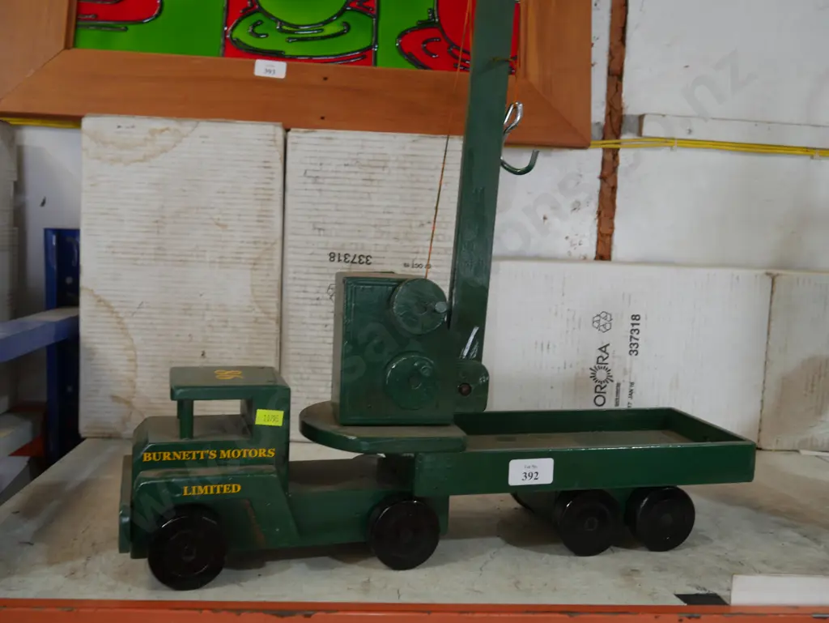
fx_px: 815
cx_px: 414
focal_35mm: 34
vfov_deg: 41.8
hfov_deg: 53.9
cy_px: 312
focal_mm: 17
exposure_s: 1/60
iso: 320
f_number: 4
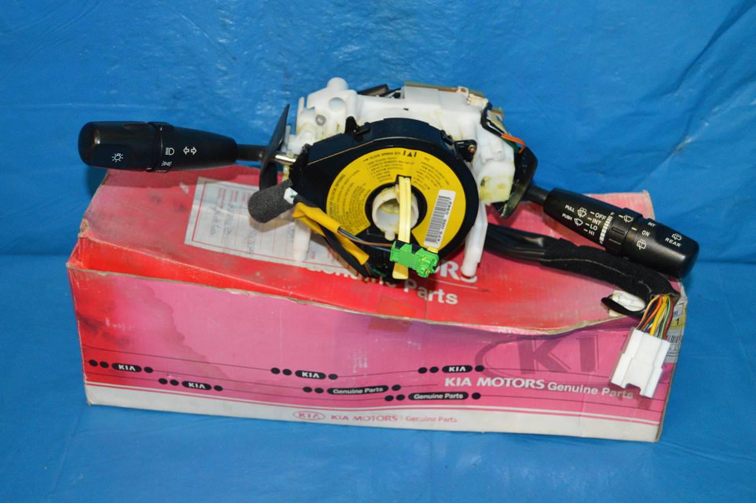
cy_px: 252
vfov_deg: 25.7
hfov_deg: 37.9
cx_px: 378
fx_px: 1102
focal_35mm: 52
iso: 2500
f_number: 4.5
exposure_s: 1/60
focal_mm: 35
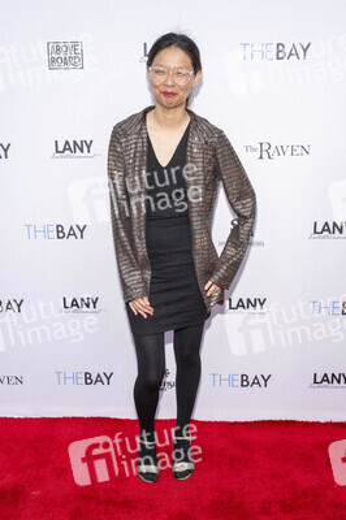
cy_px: 260
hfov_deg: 37.8
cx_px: 173
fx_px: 505
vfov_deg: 54.5
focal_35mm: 35
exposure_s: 1/200
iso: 800
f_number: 5.6
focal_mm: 35
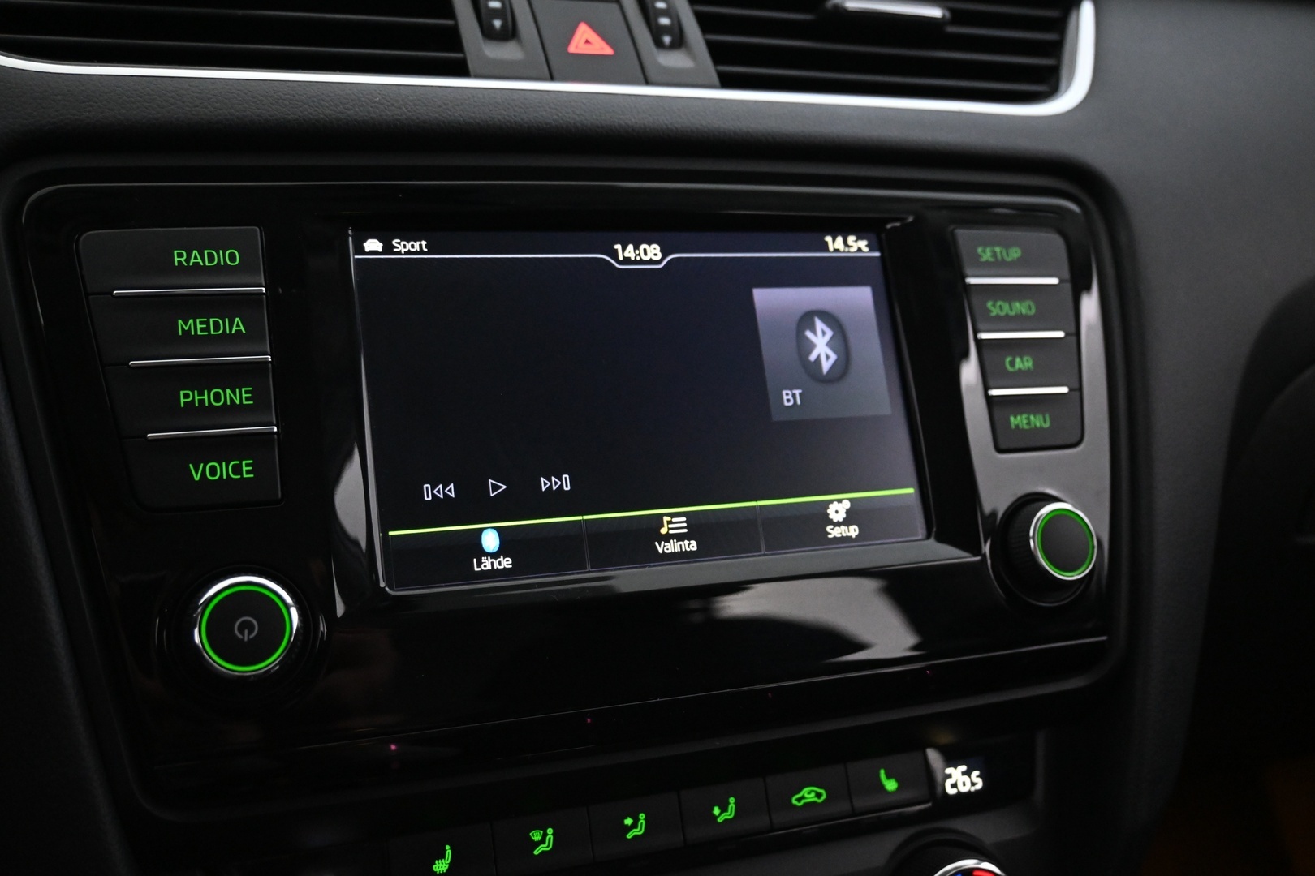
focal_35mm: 34
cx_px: 658
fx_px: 1260
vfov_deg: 38.4
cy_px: 438
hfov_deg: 55.1
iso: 4500
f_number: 4.2
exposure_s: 1/40
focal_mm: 23
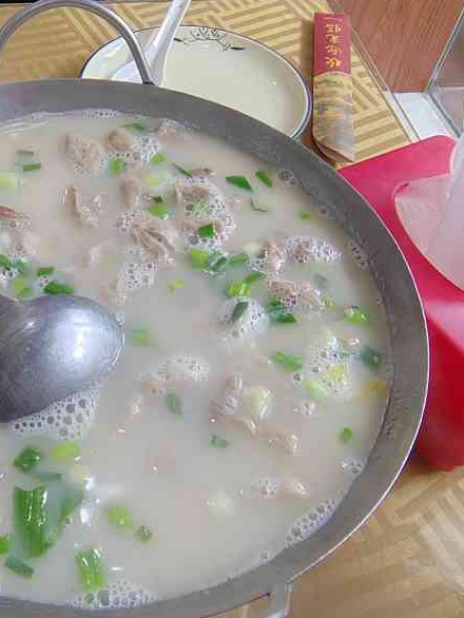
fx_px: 768
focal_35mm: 43
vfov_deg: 43.8
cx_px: 105
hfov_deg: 32.8
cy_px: 291
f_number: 2.2
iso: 152
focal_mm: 2.16
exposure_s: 1/50
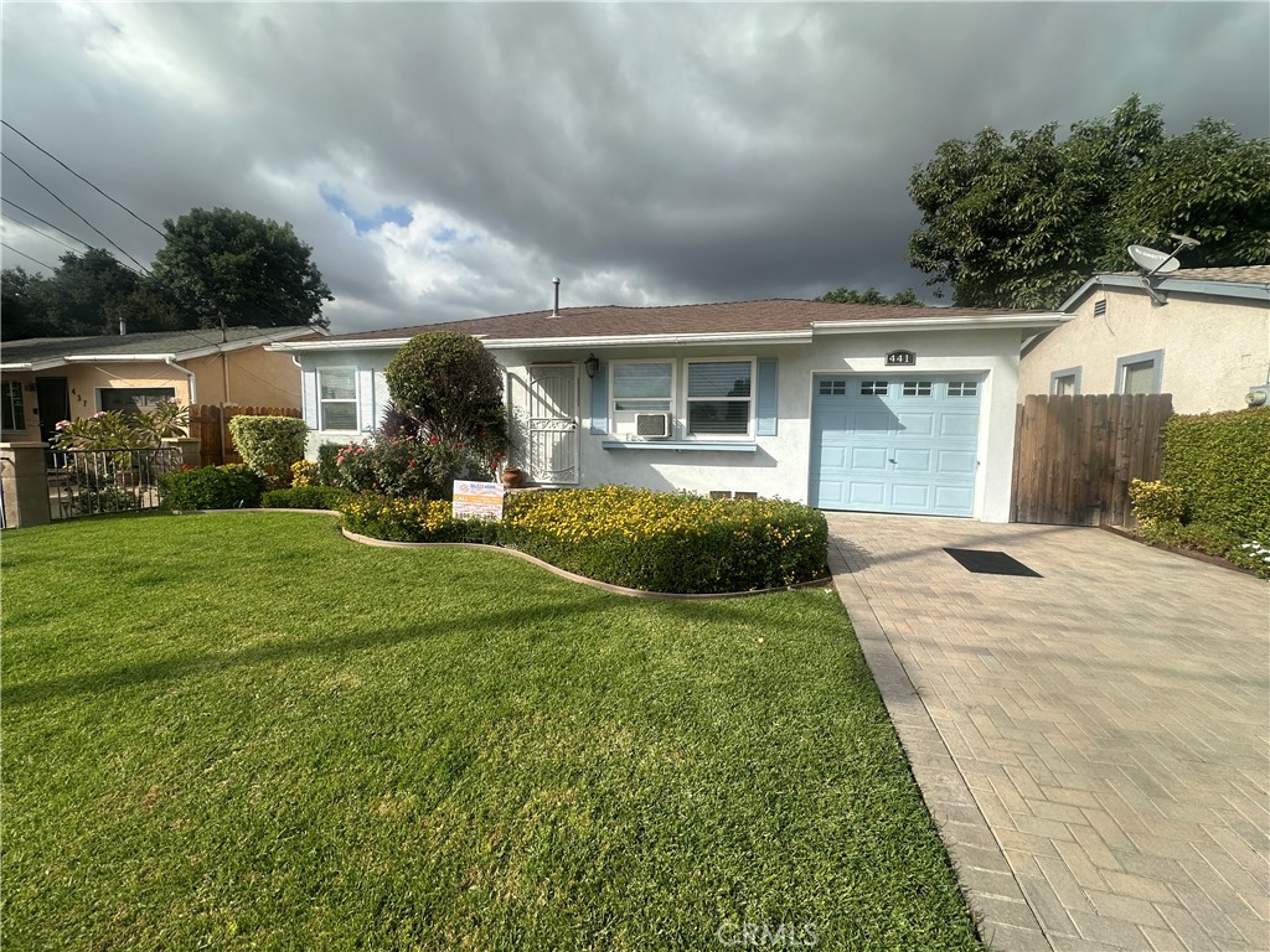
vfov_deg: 85.7
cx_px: 635
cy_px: 476
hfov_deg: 102.1
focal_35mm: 14
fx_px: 514
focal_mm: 2.22
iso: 50
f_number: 2.2
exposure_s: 1/2618
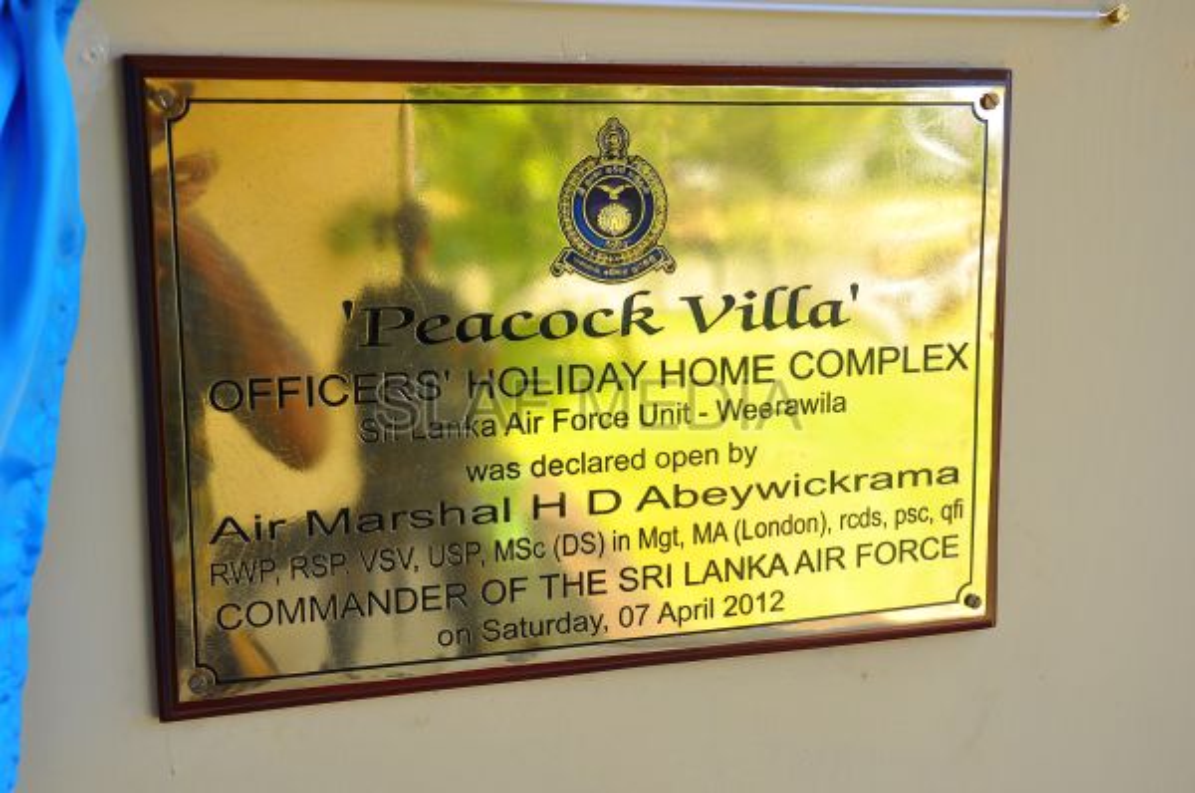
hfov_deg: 43.7
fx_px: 1491
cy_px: 396
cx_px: 598
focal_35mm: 45
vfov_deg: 29.8
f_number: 9
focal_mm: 30
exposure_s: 1/100
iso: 250
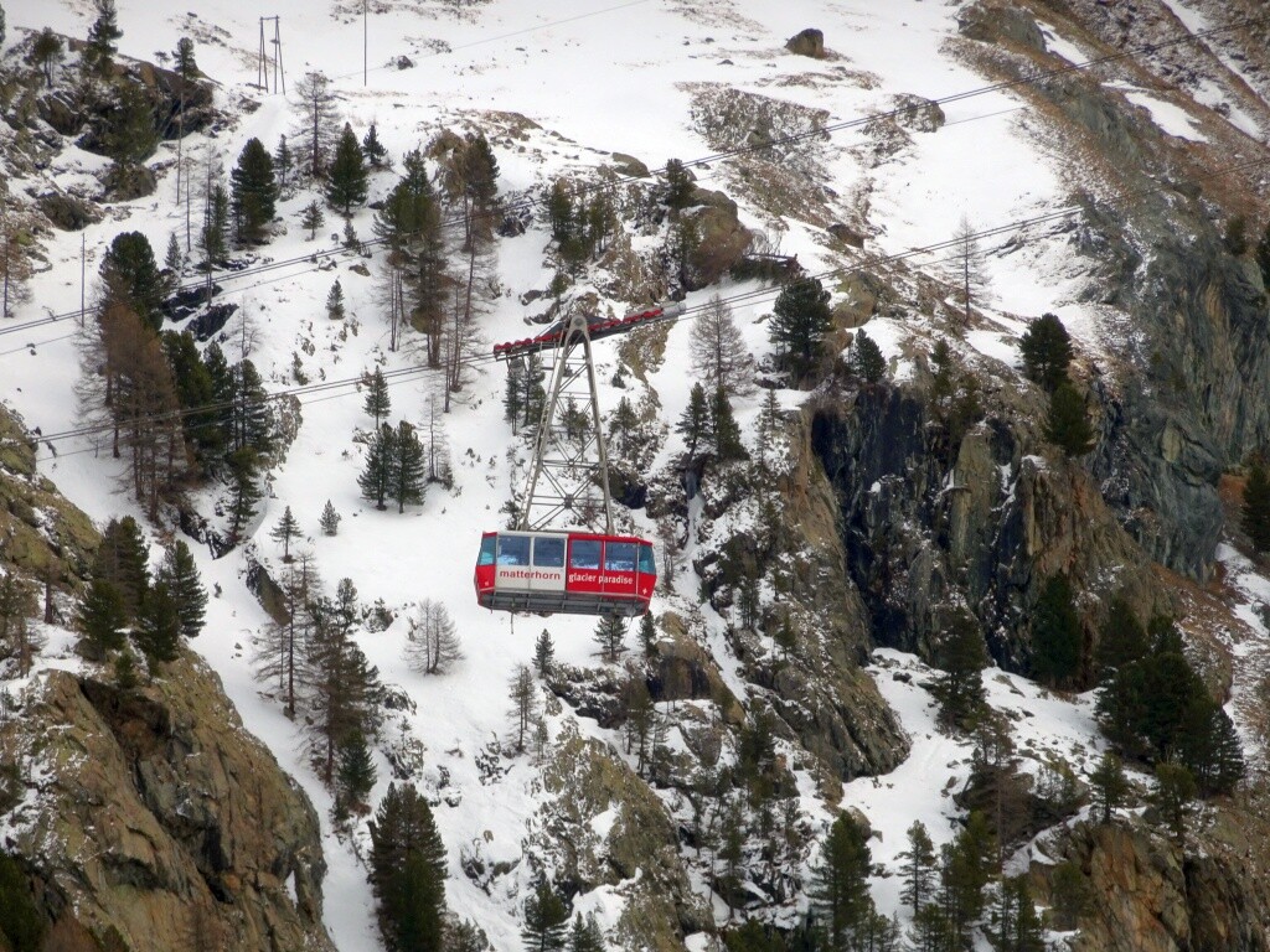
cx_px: 635
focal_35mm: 254
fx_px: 9319
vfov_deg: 5.9
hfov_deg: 7.8
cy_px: 476
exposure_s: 1/400
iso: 80
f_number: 6.3
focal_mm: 43.45
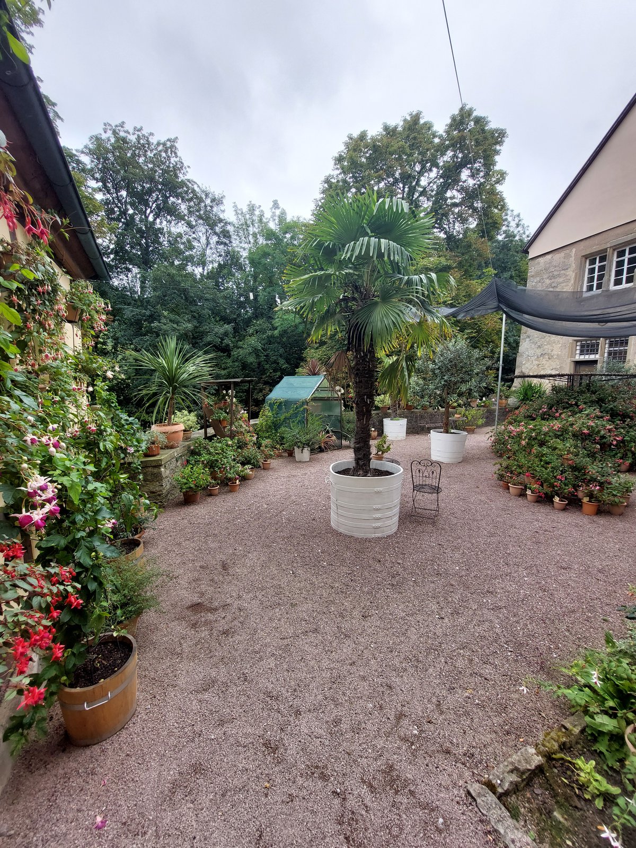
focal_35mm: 13
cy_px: 424
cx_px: 318
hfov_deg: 89.9
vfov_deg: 106.2
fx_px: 318
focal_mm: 1.74
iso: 50
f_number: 2.2
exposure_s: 1/212
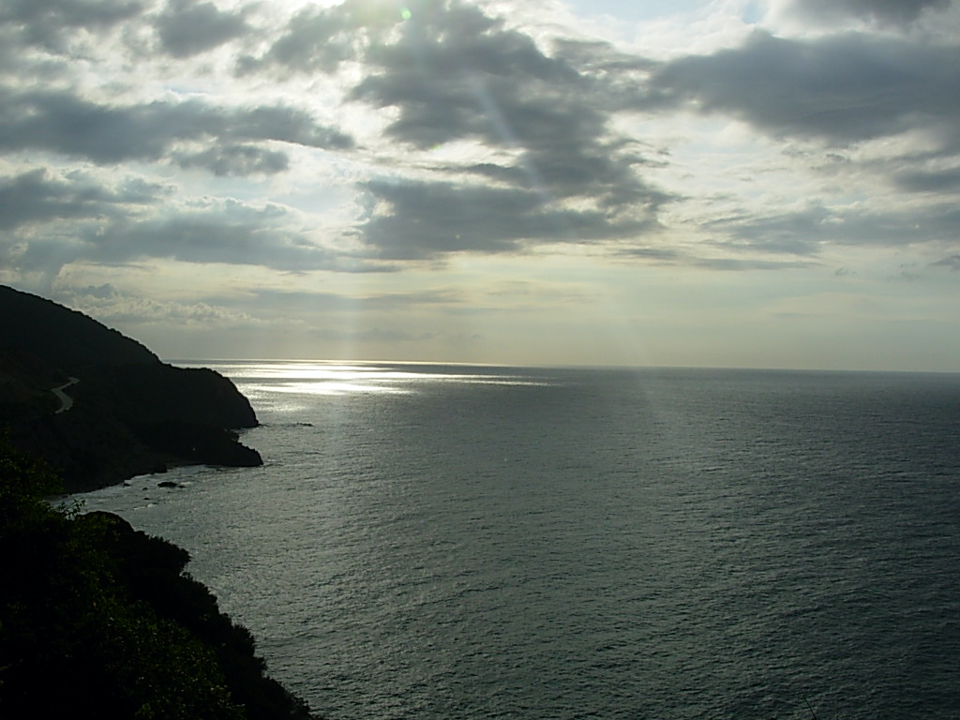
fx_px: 1054
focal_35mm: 38
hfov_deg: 49.0
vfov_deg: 37.7
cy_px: 360
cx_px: 480
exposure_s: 1/1626
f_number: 4.9
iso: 50
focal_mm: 6.3
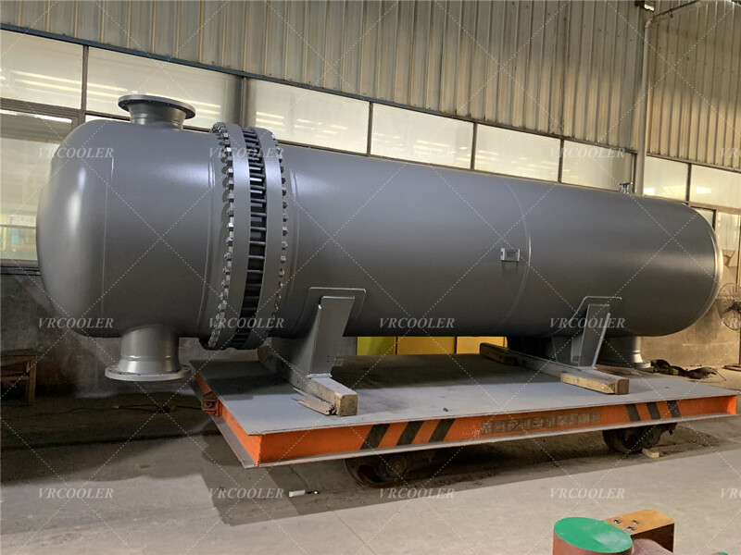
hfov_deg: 67.3
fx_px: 557
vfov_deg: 53.1
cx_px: 370
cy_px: 278
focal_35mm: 26
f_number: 1.8
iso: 400
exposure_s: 1/46
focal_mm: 4.25
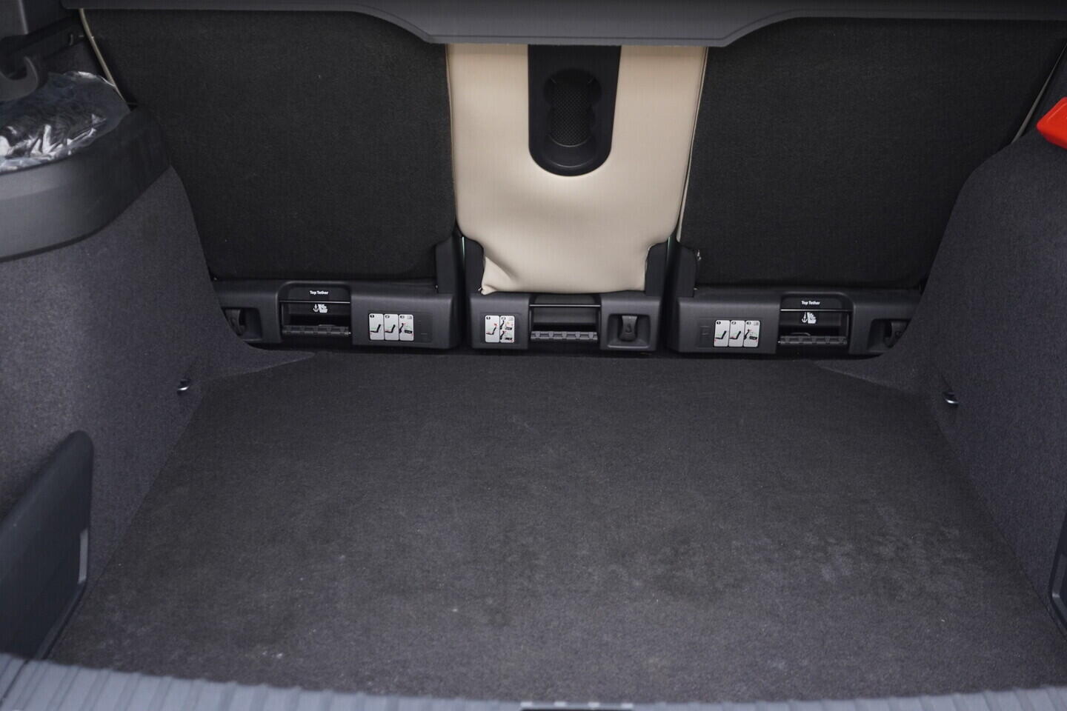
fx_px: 1067
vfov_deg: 36.9
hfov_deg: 53.1
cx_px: 534
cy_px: 356
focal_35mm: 36
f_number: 2.8
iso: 640
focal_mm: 24
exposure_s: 1/40
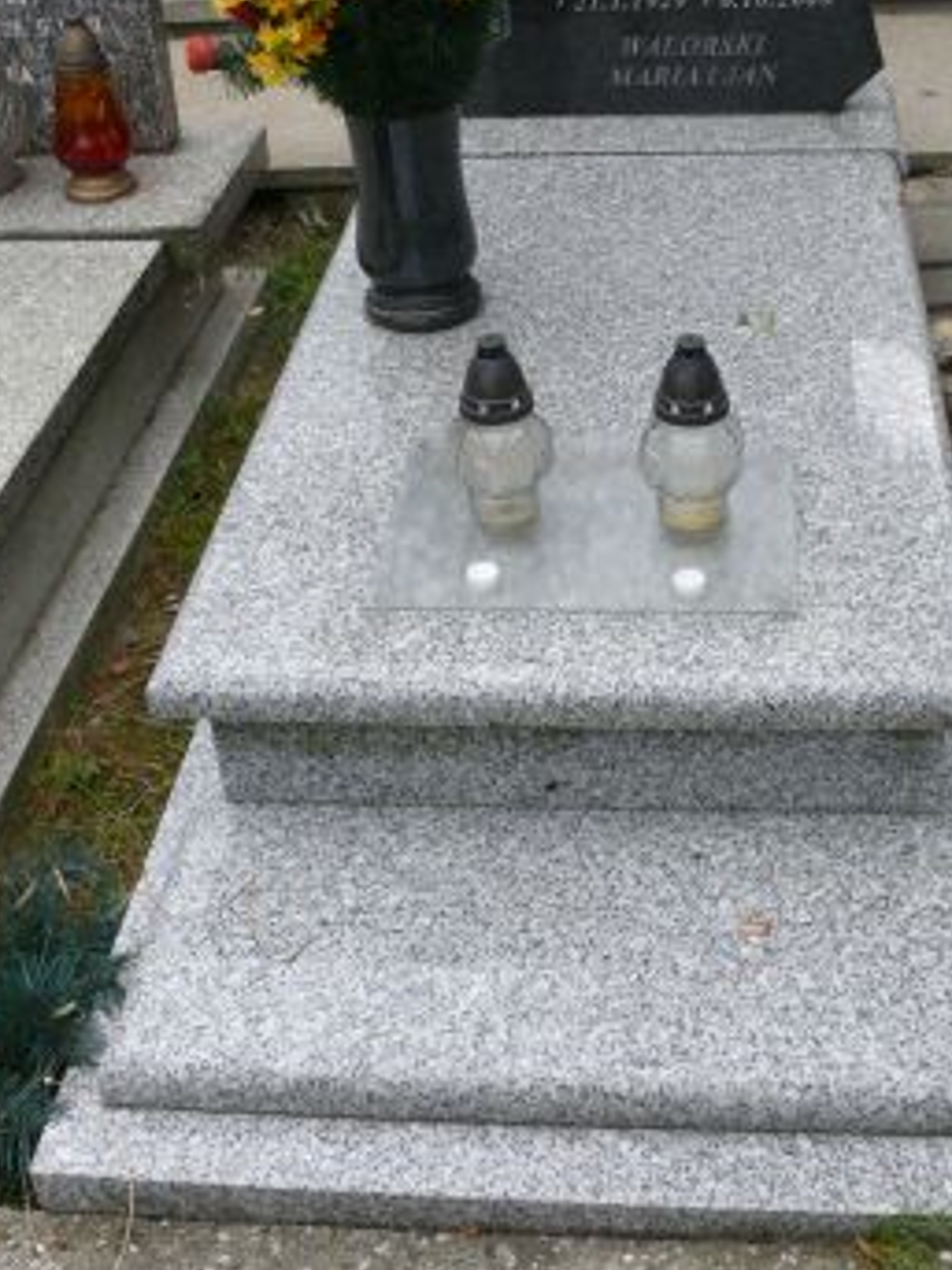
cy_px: 396
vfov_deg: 38.4
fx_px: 1798
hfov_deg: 29.6
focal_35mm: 49
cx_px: 556
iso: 100
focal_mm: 7.4
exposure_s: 1/200
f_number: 5.6
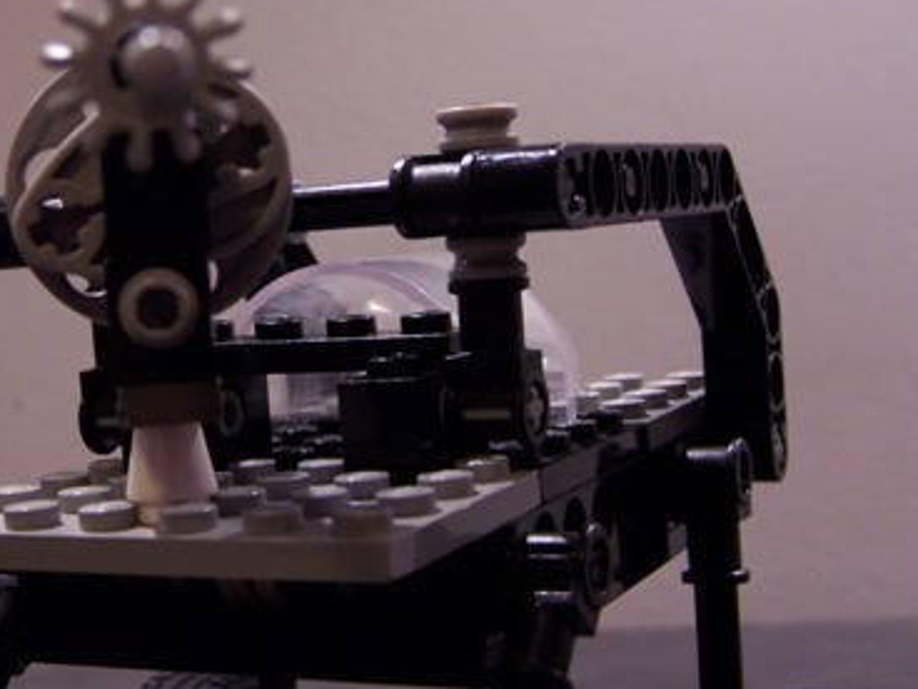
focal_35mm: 66
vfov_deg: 22.0
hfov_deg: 29.2
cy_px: 152
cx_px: 307
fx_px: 1750
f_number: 2.8
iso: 140
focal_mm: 6.3
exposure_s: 1/20
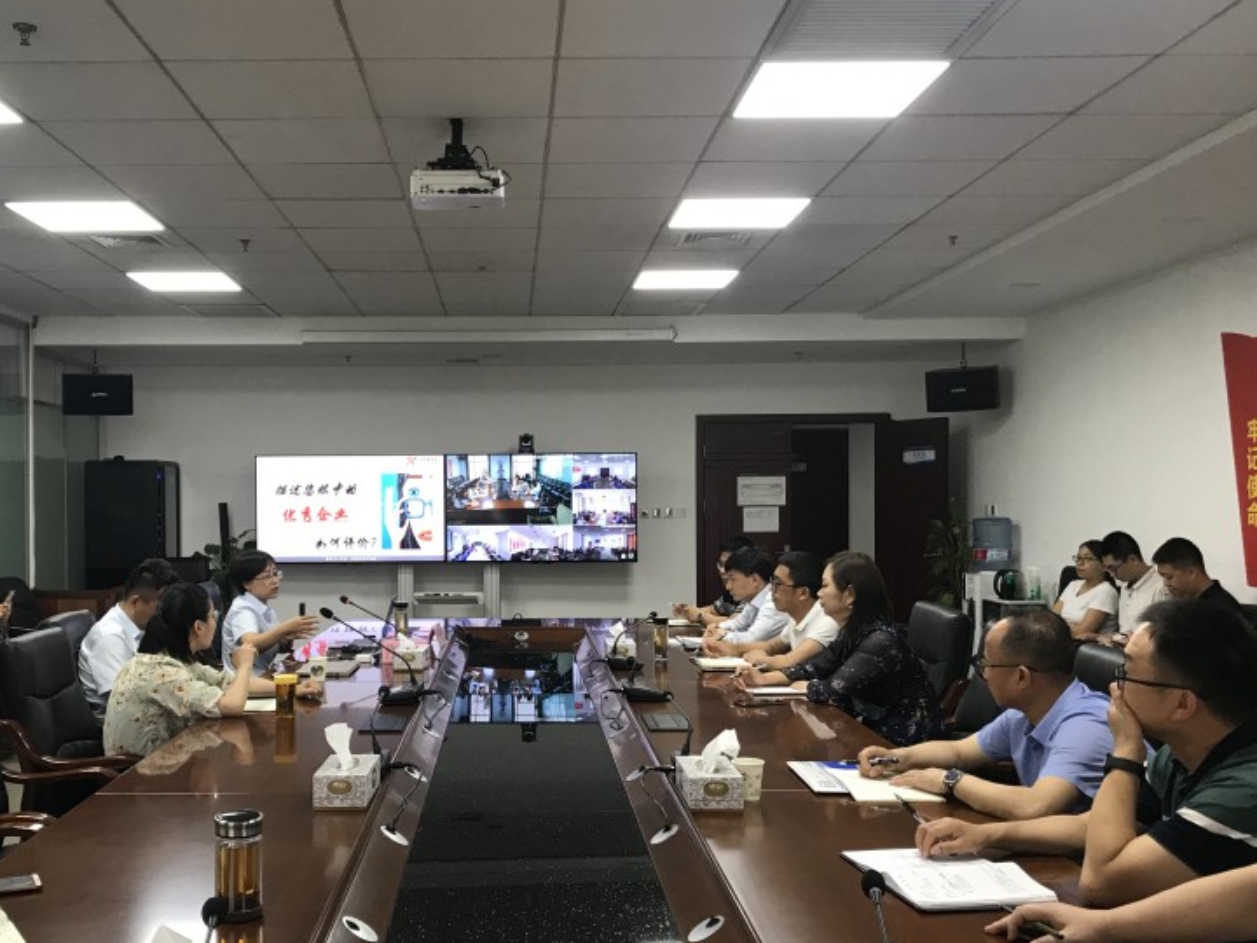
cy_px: 523
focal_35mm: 35
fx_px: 1271
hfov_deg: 52.4
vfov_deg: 40.6
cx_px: 522
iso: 32
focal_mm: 3.99
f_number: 1.8
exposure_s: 1/33
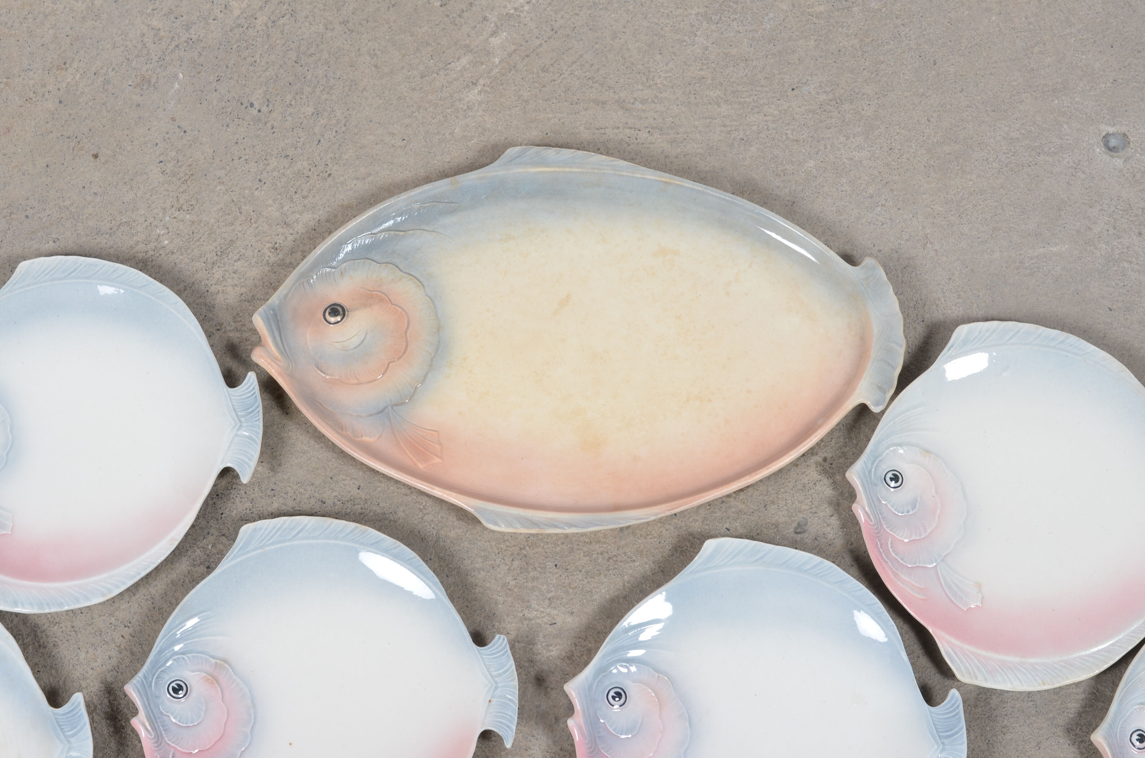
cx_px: 572
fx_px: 2380
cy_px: 379
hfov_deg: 27.0
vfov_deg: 18.1
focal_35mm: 75
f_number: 10
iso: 100
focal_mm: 50
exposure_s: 1/125
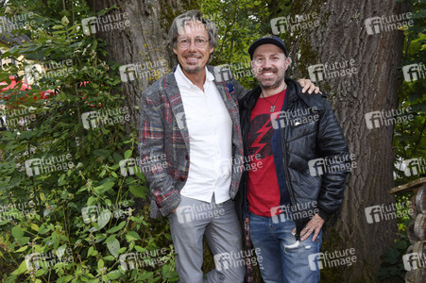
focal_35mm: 32
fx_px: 378
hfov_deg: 58.8
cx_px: 213
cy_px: 142
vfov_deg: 41.1
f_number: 6.3
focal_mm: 32
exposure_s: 1/60
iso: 1250
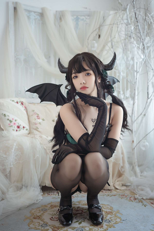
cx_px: 77
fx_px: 225
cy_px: 116
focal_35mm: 35
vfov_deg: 54.4
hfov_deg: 37.9
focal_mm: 35
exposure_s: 1/100
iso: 500
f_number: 2.8
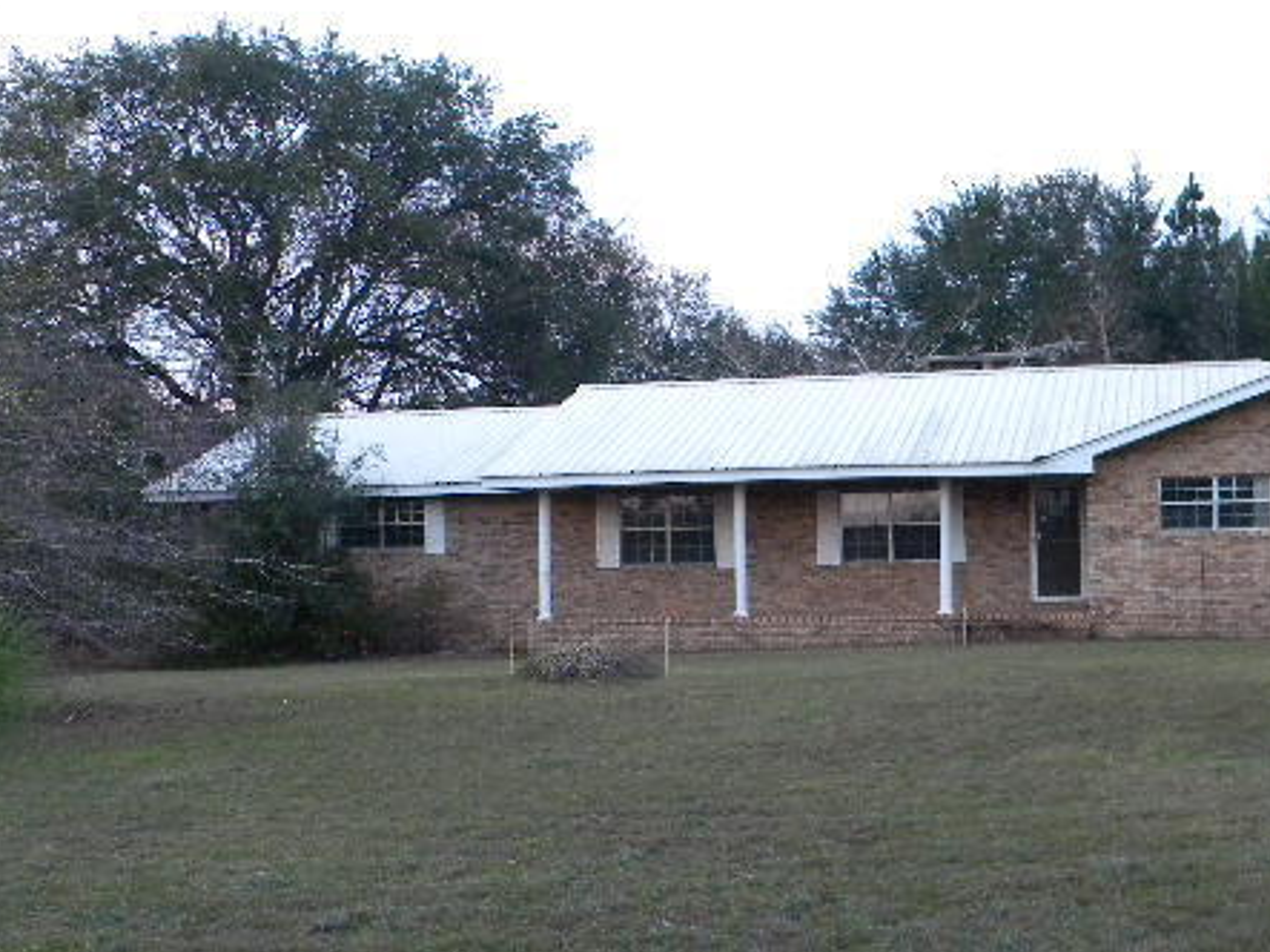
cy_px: 539
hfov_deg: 36.7
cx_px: 757
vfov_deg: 28.0
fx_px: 1907
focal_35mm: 52
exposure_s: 1/54.8
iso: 400
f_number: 3.7
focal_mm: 6.4
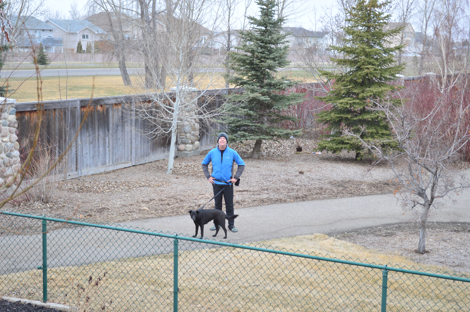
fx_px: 822
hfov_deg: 31.9
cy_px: 156
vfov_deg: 21.5
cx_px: 235
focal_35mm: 63
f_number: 5.3
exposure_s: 1/125
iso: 400
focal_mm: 42
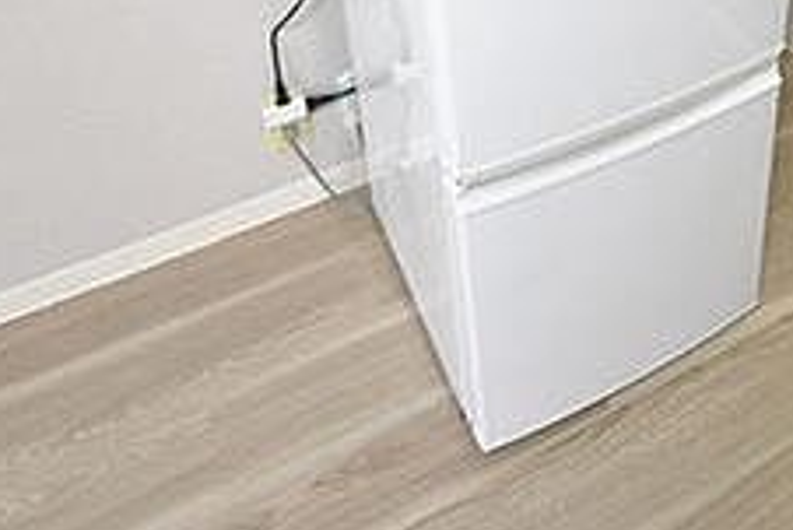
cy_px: -154
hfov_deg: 51.8
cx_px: 540
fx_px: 796
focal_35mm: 36
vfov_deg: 29.7
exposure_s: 1/30
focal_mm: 8.5
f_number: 4.5
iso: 900
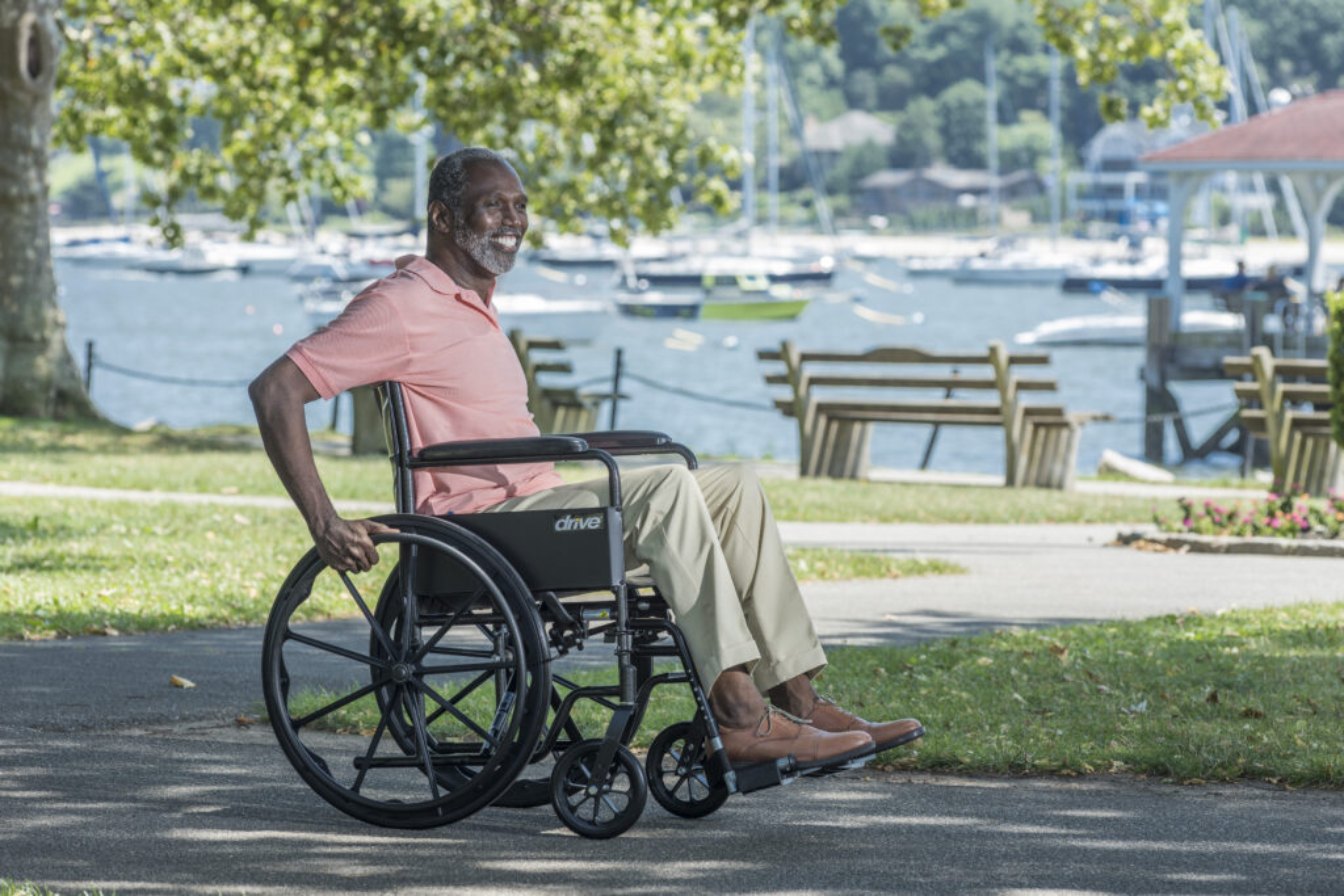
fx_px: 5787
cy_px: 448
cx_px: 672
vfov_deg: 8.9
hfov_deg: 13.2
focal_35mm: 155
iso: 100
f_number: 7.1
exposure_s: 1/80
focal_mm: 155
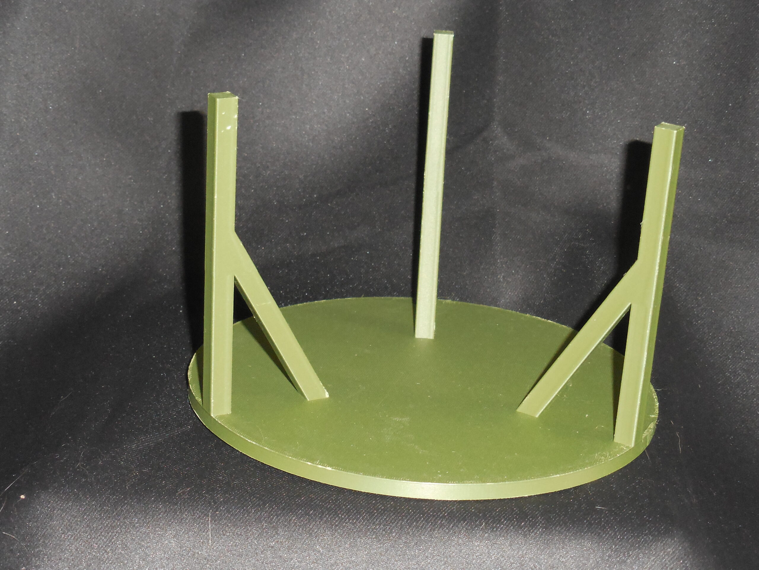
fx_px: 1776
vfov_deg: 18.2
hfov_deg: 24.1
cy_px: 285
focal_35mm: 81
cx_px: 380
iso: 560
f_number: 4.9
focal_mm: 14.5
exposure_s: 1/60
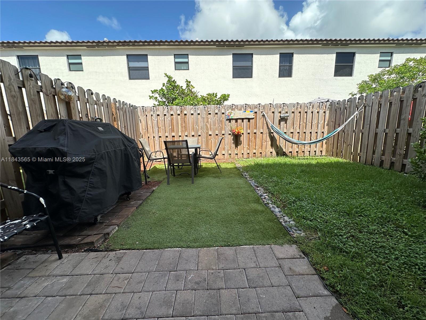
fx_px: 172
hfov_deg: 102.1
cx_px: 213
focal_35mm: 14
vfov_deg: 85.7
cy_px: 160
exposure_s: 1/1261
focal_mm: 2.22
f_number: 2.2
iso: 50
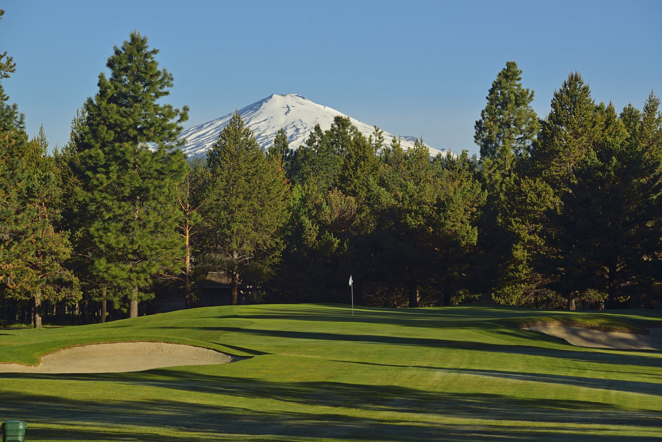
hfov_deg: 12.8
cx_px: 331
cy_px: 221
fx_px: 2943
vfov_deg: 8.6
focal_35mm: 160
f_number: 11
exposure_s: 1/500
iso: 250
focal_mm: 160
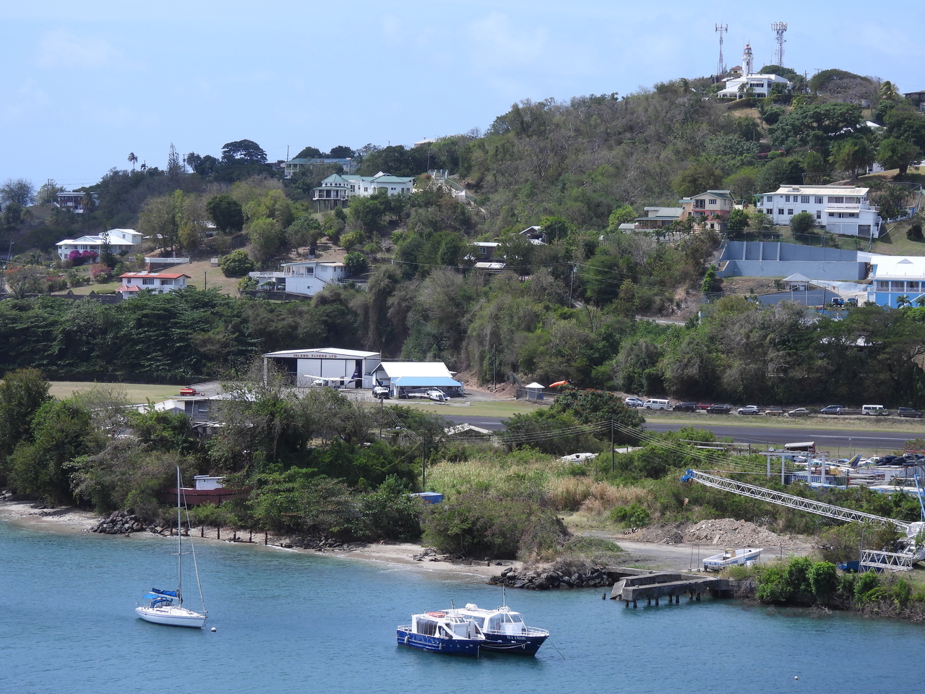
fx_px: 3073
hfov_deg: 17.1
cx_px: 462
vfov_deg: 12.9
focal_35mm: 115
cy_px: 347
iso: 100
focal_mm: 20.5
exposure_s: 1/1000
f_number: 4
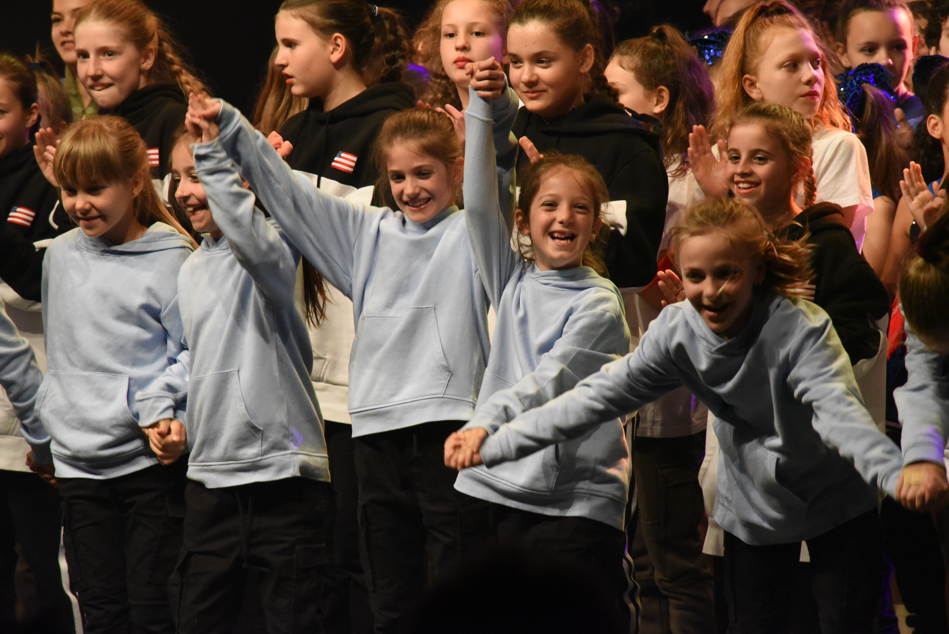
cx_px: 474
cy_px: 317
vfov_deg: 4.6
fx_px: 7911
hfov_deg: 6.9
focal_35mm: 300
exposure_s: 1/320
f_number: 14
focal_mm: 300
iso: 10000
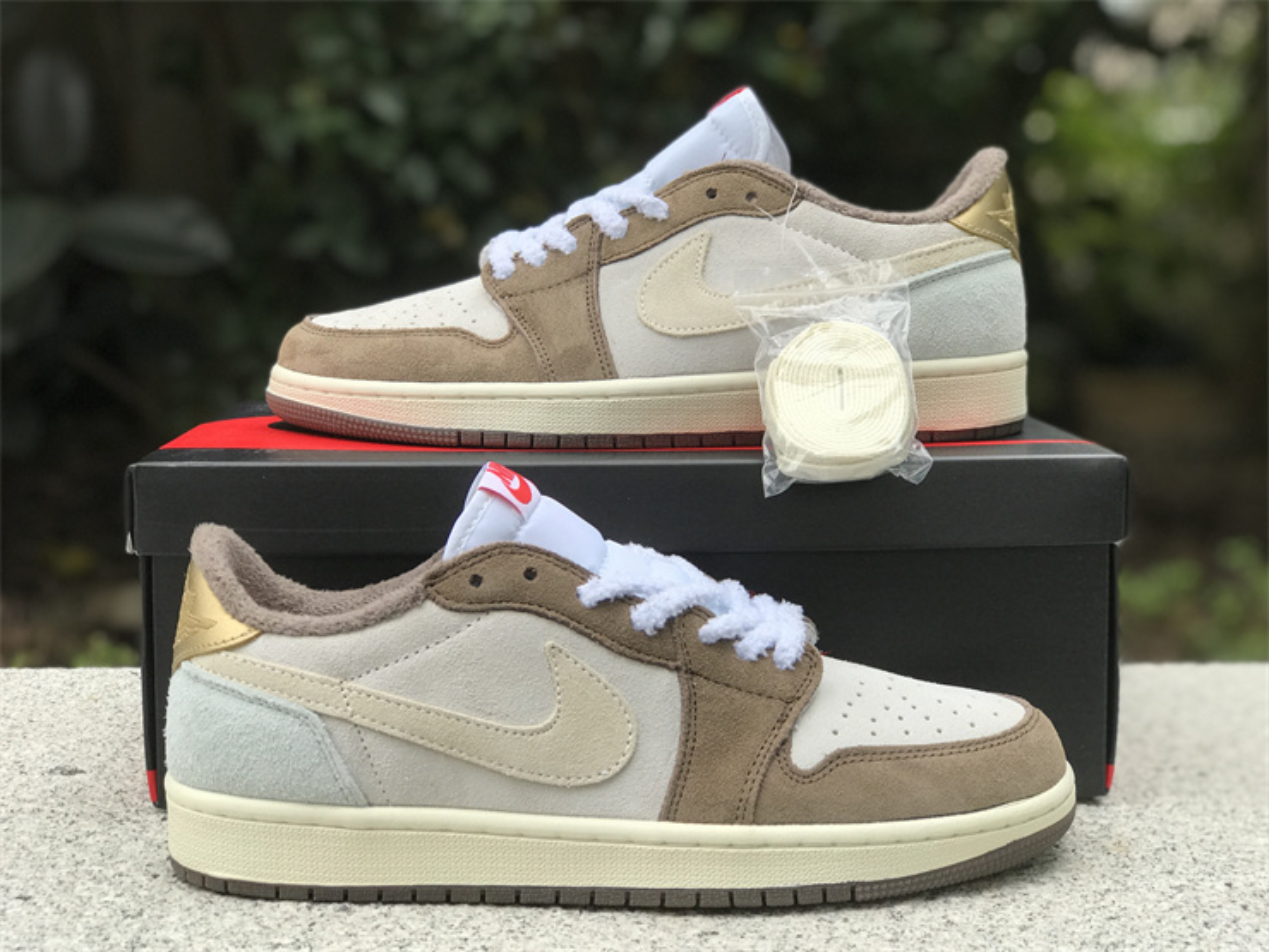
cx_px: 634
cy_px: 476
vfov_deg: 25.7
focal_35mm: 57
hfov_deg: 33.8
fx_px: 2090
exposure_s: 1/100
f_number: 2.8
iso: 32
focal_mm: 6.6
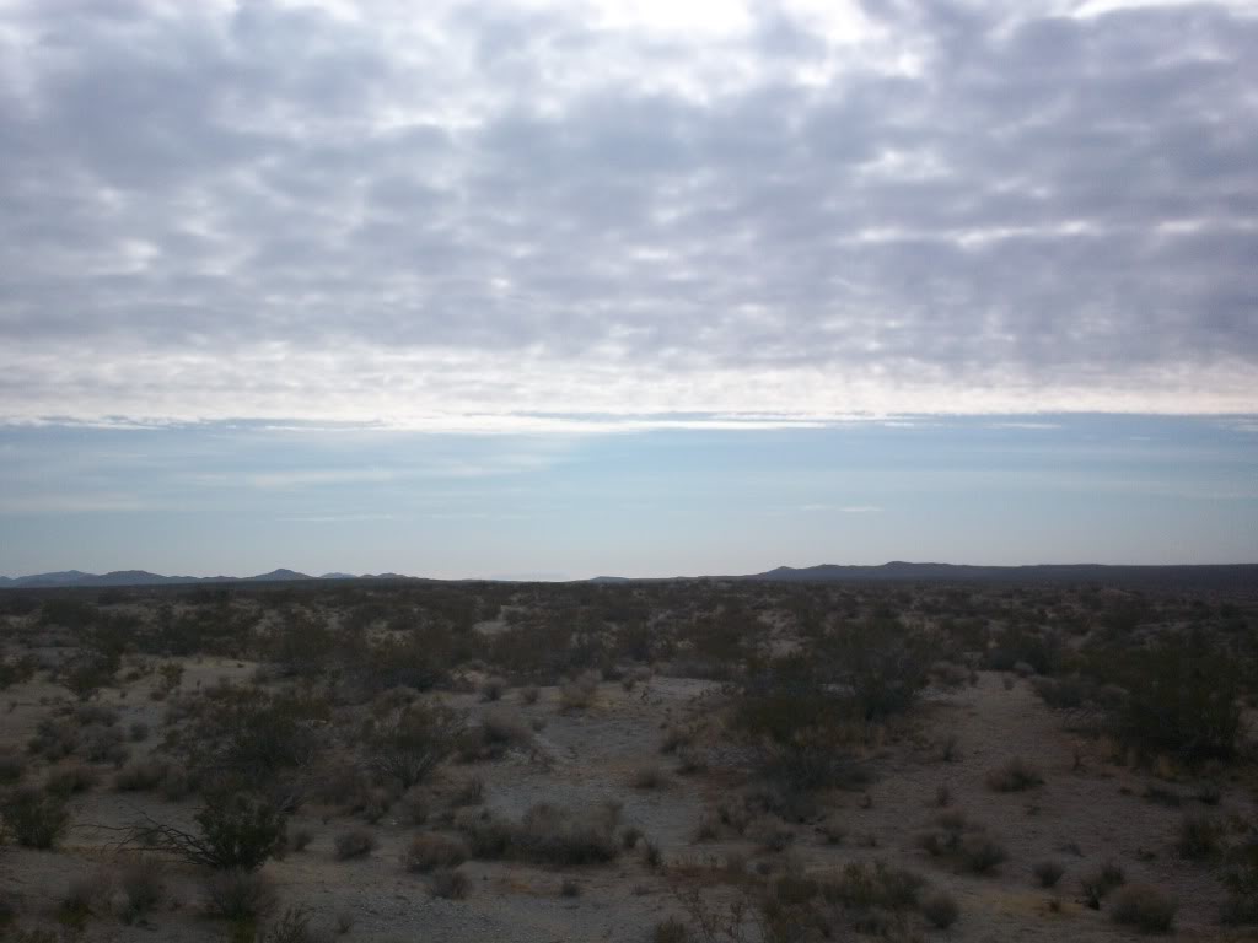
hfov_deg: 49.0
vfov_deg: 37.7
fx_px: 1381
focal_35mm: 38
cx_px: 629
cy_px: 472
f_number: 4.5
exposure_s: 1/1250
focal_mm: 6.3
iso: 80
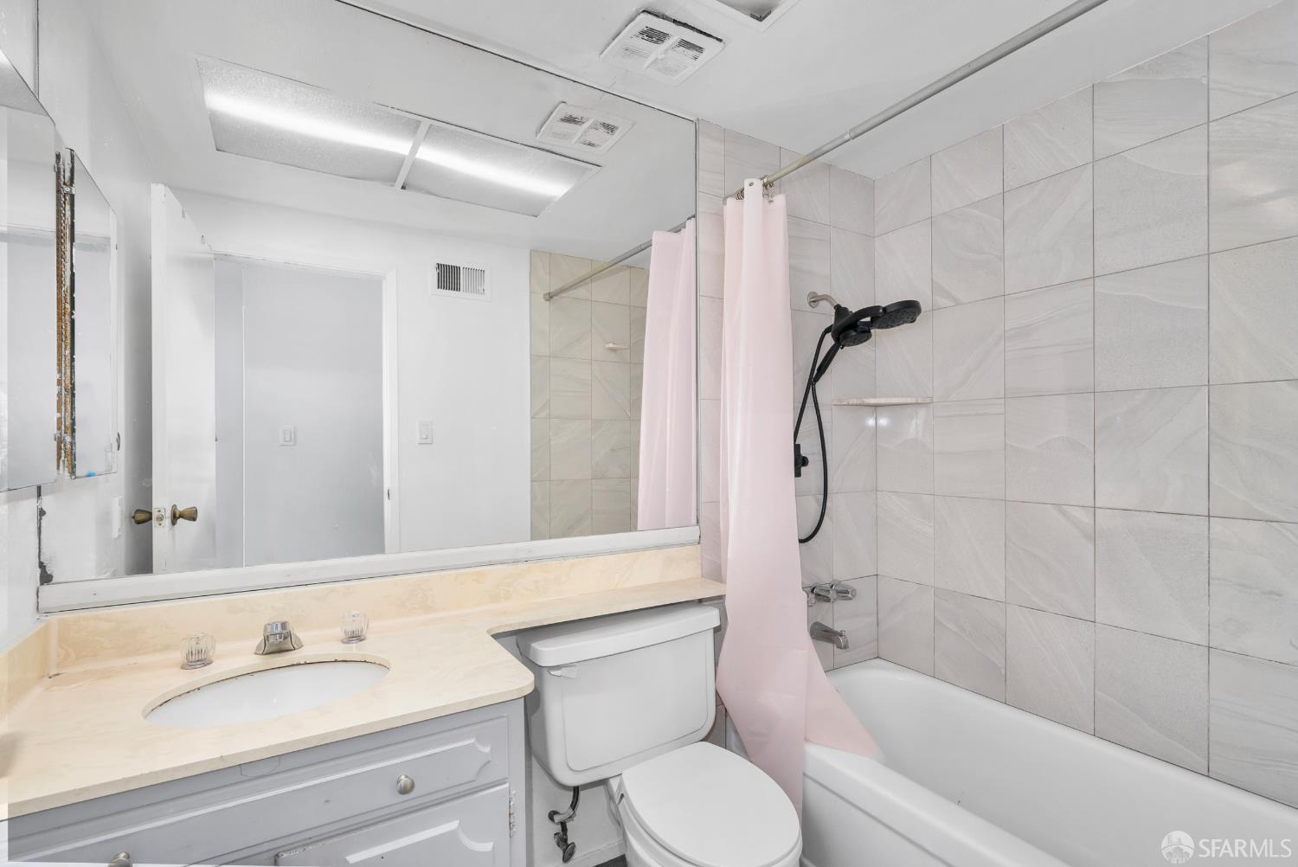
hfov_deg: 96.7
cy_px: 434
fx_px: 577
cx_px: 649
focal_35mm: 16
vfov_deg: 73.8
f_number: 9
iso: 400
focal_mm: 16
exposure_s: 1/200
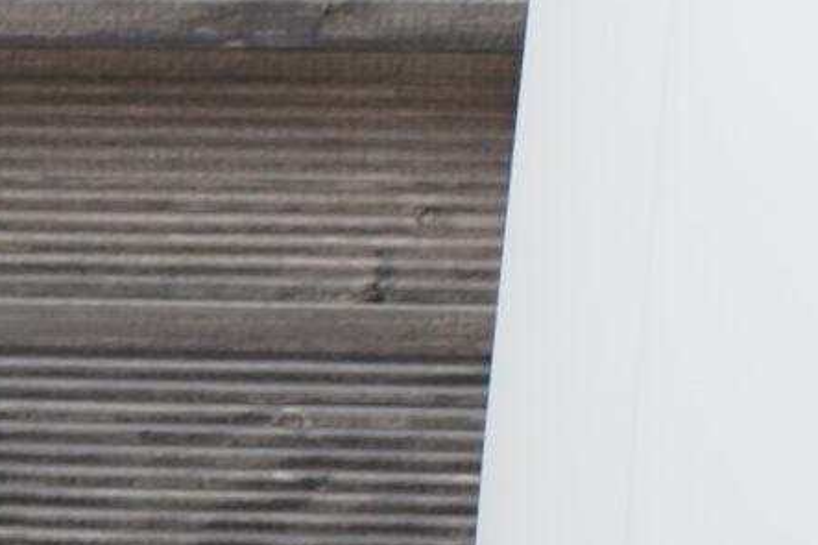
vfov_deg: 2.3
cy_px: 1032
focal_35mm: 606
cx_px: -1054
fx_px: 13764
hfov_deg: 3.4
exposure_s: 1/200
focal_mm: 70
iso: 100
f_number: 5
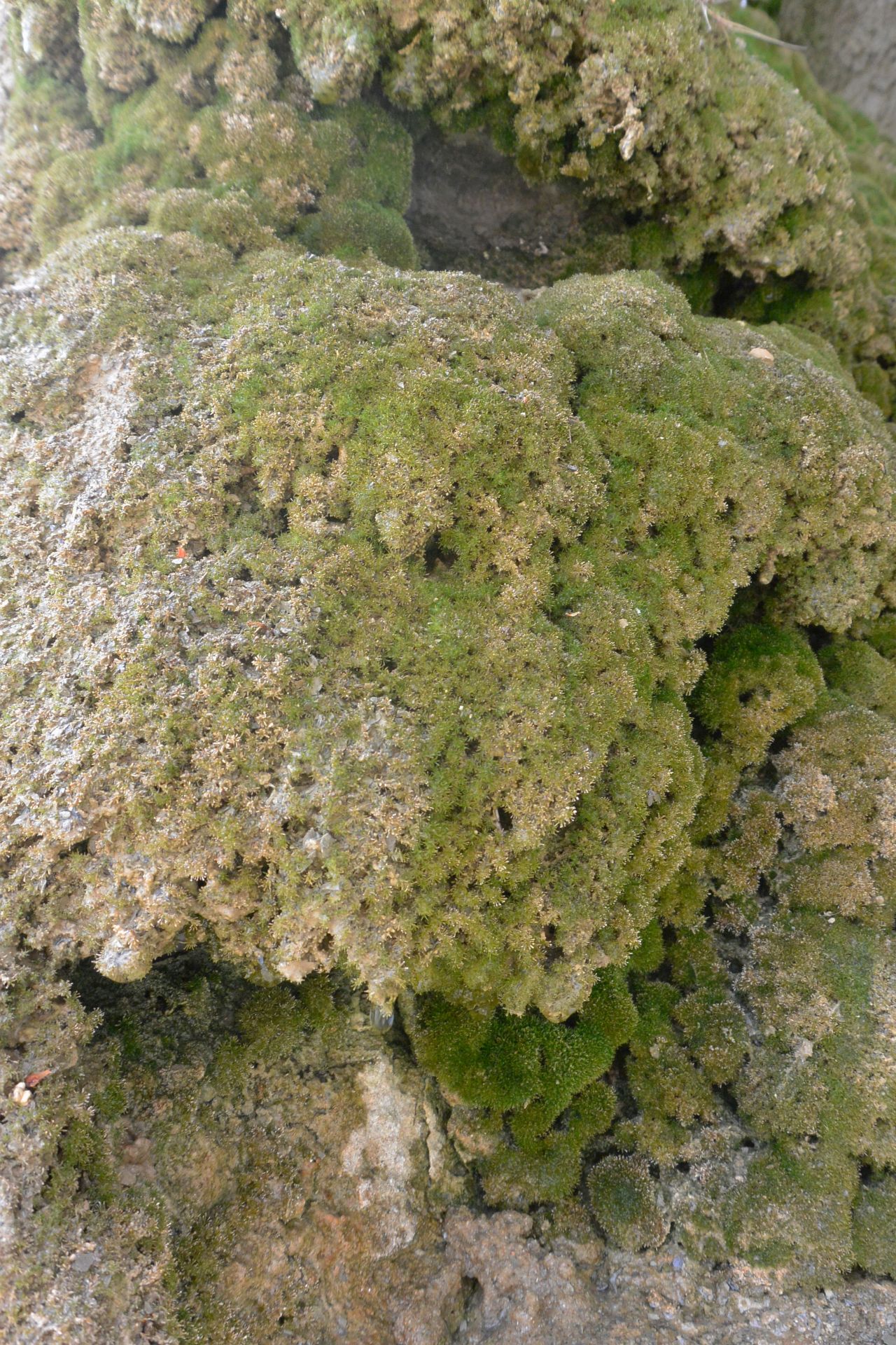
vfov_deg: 67.4
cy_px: 672
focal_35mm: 27
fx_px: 1008
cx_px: 448
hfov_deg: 47.9
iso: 320
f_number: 3.5
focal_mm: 10
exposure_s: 1/125
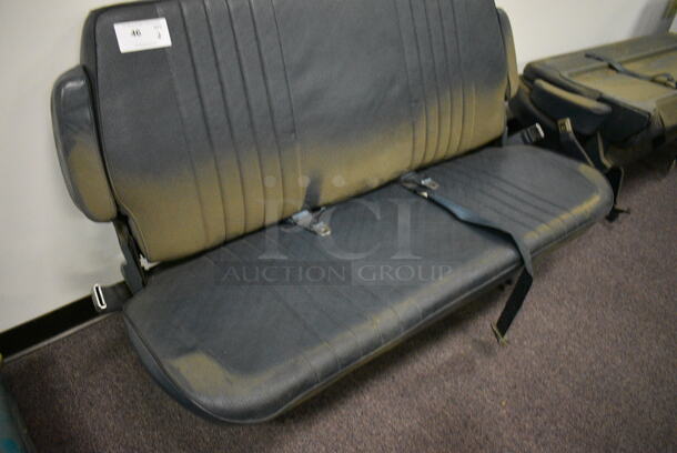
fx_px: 508
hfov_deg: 67.3
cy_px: 226
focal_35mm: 27
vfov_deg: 48.0
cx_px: 338
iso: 5600
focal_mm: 18
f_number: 3.5
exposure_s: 1/125
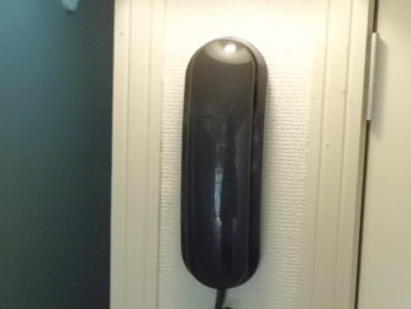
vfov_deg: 28.8
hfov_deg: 38.1
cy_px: 219
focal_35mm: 50
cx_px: 235
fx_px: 594
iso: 400
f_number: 2.8
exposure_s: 1/125
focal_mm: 4.7
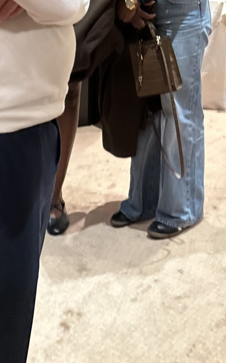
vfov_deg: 28.4
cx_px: 233
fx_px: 631
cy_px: -58
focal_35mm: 64
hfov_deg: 19.6
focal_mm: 6.86
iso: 320
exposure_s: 1/50
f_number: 1.78
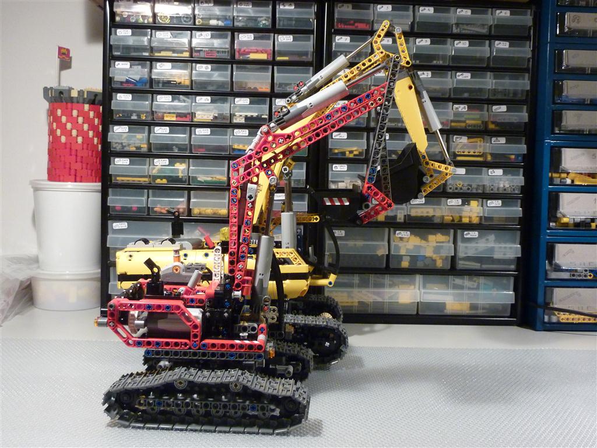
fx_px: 690
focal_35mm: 40
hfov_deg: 46.8
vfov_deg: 36.0
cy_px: 224
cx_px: 298
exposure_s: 1/20
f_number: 3.6
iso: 400
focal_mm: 6.5
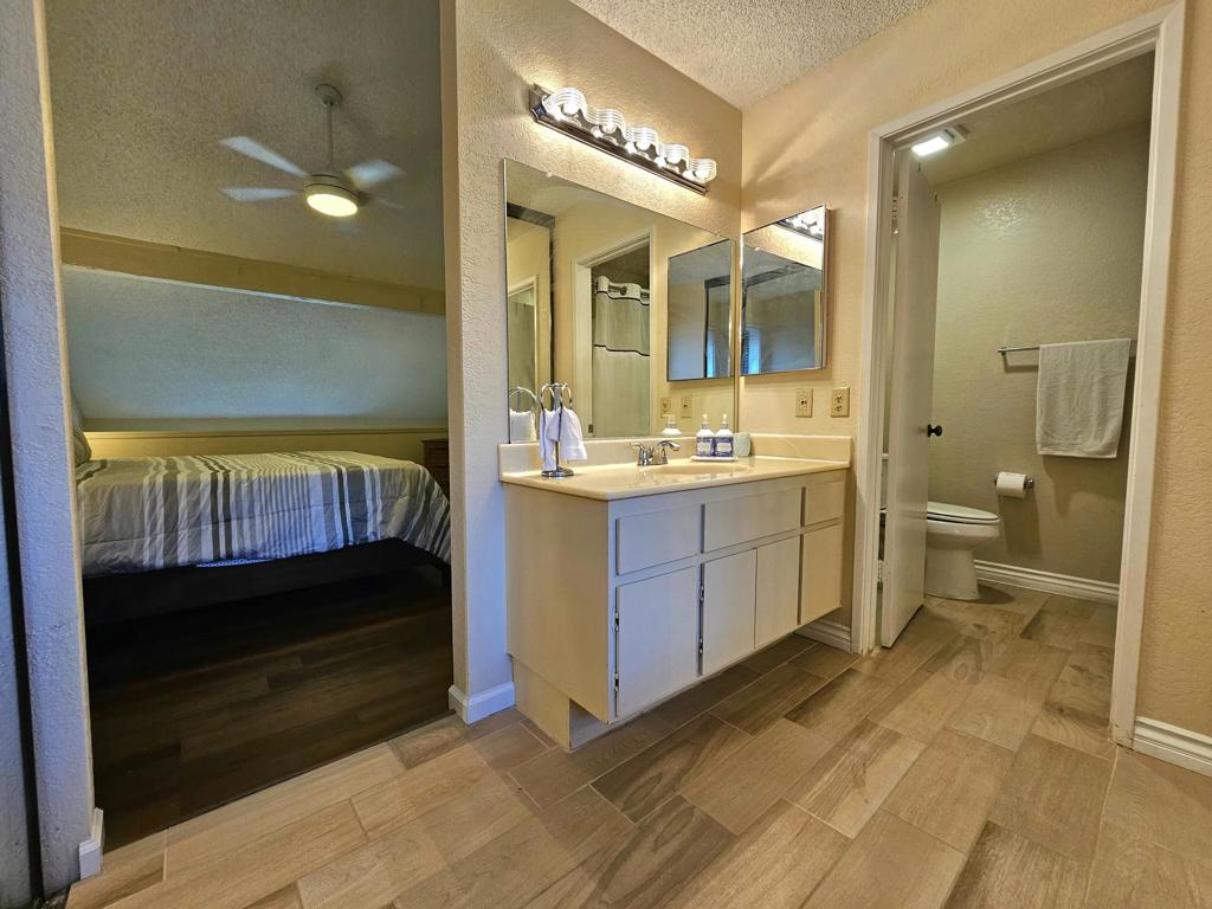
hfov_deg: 106.2
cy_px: 454
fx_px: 455
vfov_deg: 89.9
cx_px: 606
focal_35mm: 13
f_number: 2.2
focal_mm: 2.2
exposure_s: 1/60.2
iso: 160
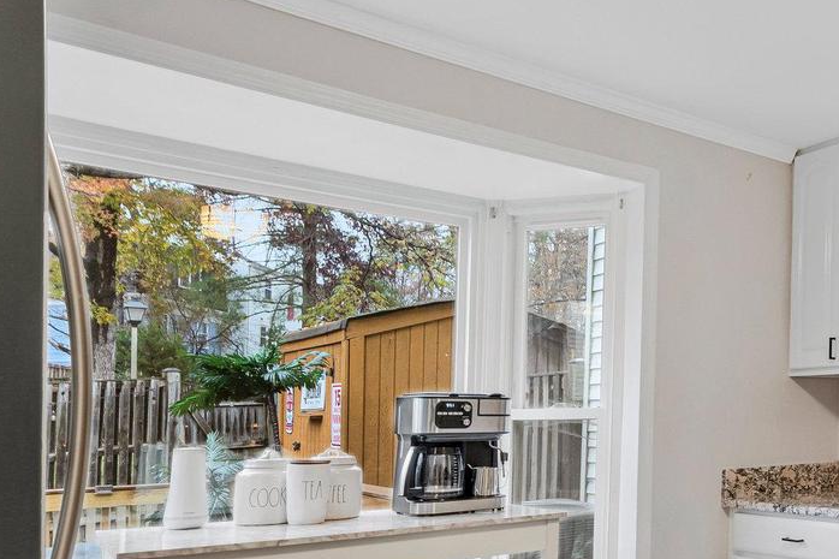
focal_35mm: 33
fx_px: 769
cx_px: 850
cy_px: 416
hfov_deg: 47.1
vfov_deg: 38.9
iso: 1250
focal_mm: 16
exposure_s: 1/15
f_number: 7.1
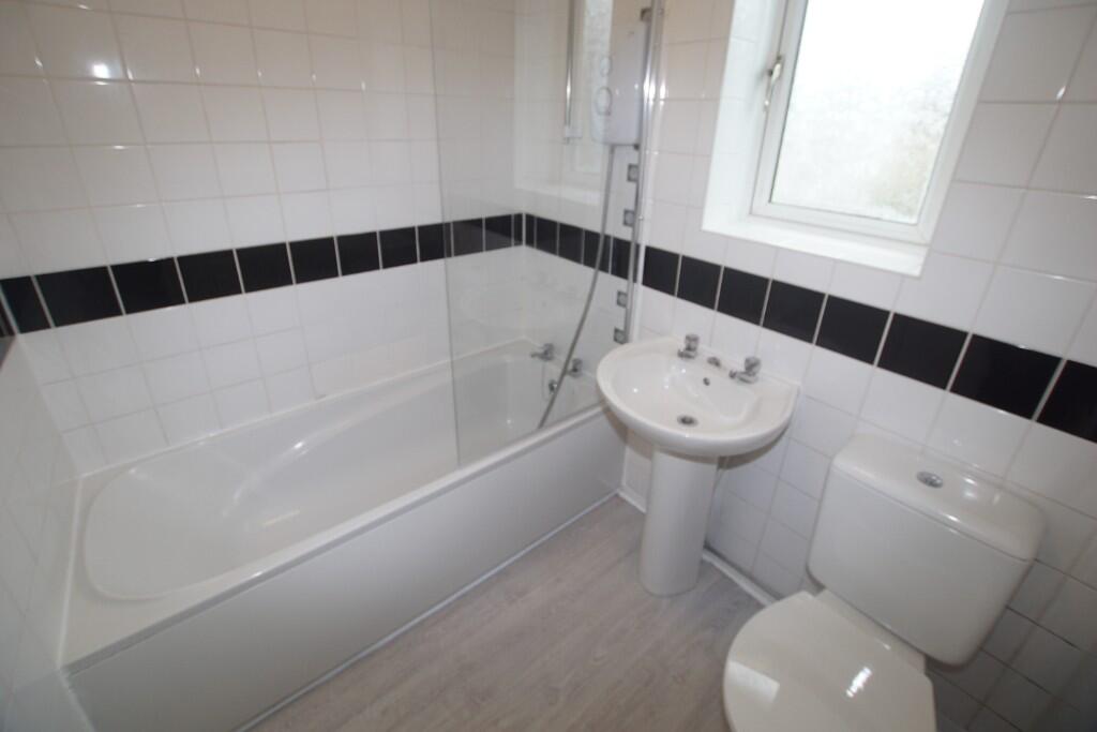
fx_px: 457
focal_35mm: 15
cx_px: 548
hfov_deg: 100.4
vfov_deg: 77.3
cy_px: 366
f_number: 4
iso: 200
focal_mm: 10
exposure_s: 1/60
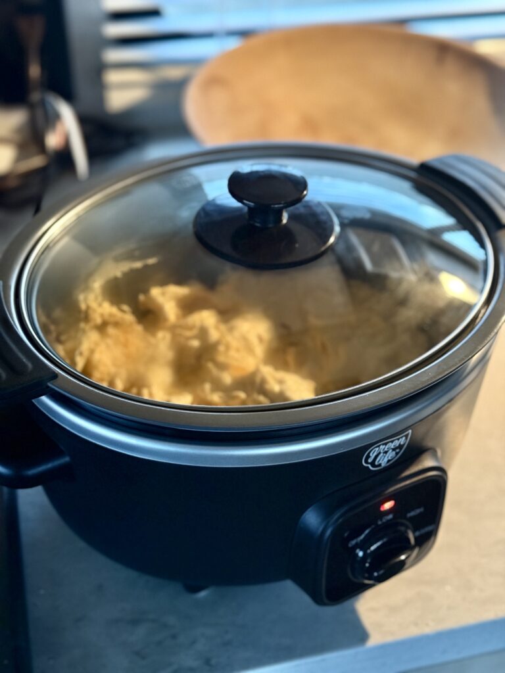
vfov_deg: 39.7
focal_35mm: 48
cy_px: 336
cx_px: 252
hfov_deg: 30.3
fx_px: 934
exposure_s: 1/30
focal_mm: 6.76
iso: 500
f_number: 1.78
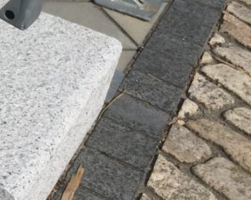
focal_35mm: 104
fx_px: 772
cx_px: -171
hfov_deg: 16.2
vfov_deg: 14.6
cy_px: 1
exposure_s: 1/2825
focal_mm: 4.15
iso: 32
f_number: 2.2
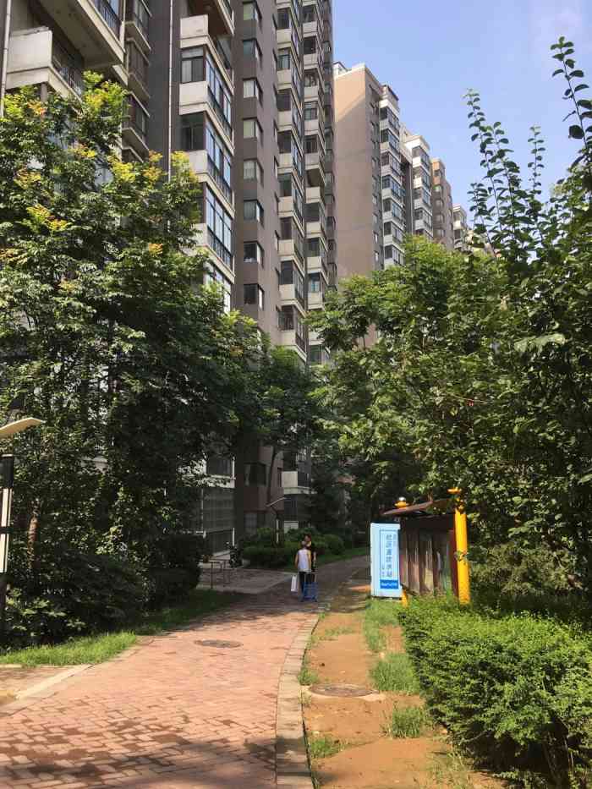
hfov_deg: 48.2
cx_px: 296
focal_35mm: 29
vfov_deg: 61.7
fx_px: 661
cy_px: 394
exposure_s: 1/651
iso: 25
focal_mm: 4.15
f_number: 2.2
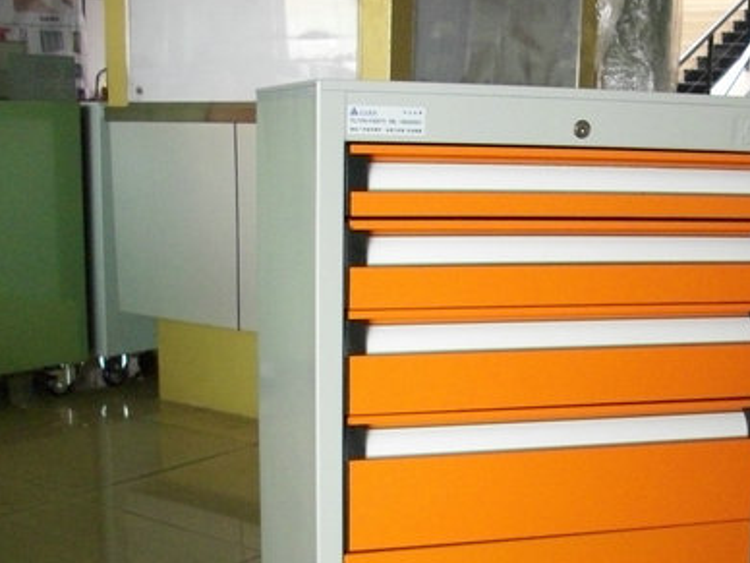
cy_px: 410
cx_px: 516
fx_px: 1040
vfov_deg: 29.9
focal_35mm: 48
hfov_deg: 39.1
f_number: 2.8
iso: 400
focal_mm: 6.2
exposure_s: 1/49
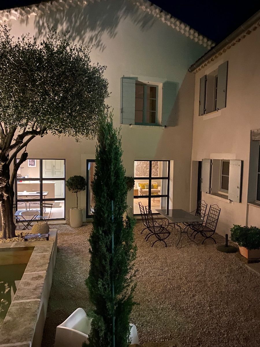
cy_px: 174
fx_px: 260
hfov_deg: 53.1
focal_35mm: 26
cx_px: 130
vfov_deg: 67.3
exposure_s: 1/8
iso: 800
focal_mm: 4.25
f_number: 1.8
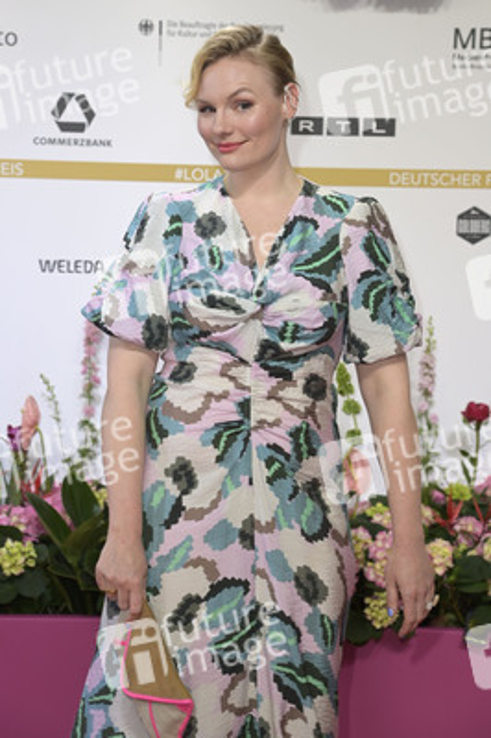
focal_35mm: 75
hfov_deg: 18.2
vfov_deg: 27.0
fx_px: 1537
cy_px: 369
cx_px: 246
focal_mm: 75
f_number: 5
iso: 640
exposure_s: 1/250
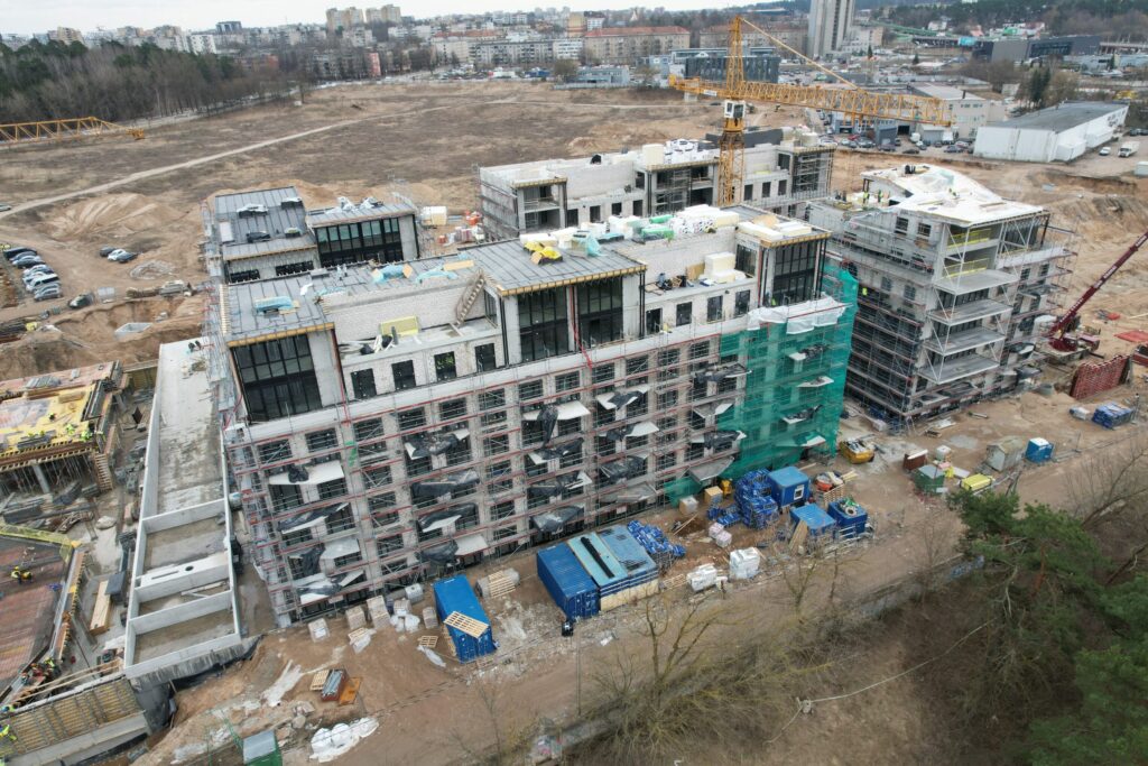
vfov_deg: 57.2
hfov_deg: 78.6
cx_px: 574
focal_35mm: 22
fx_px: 702
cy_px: 383
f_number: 2.8
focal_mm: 8.38
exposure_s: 1/320
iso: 130
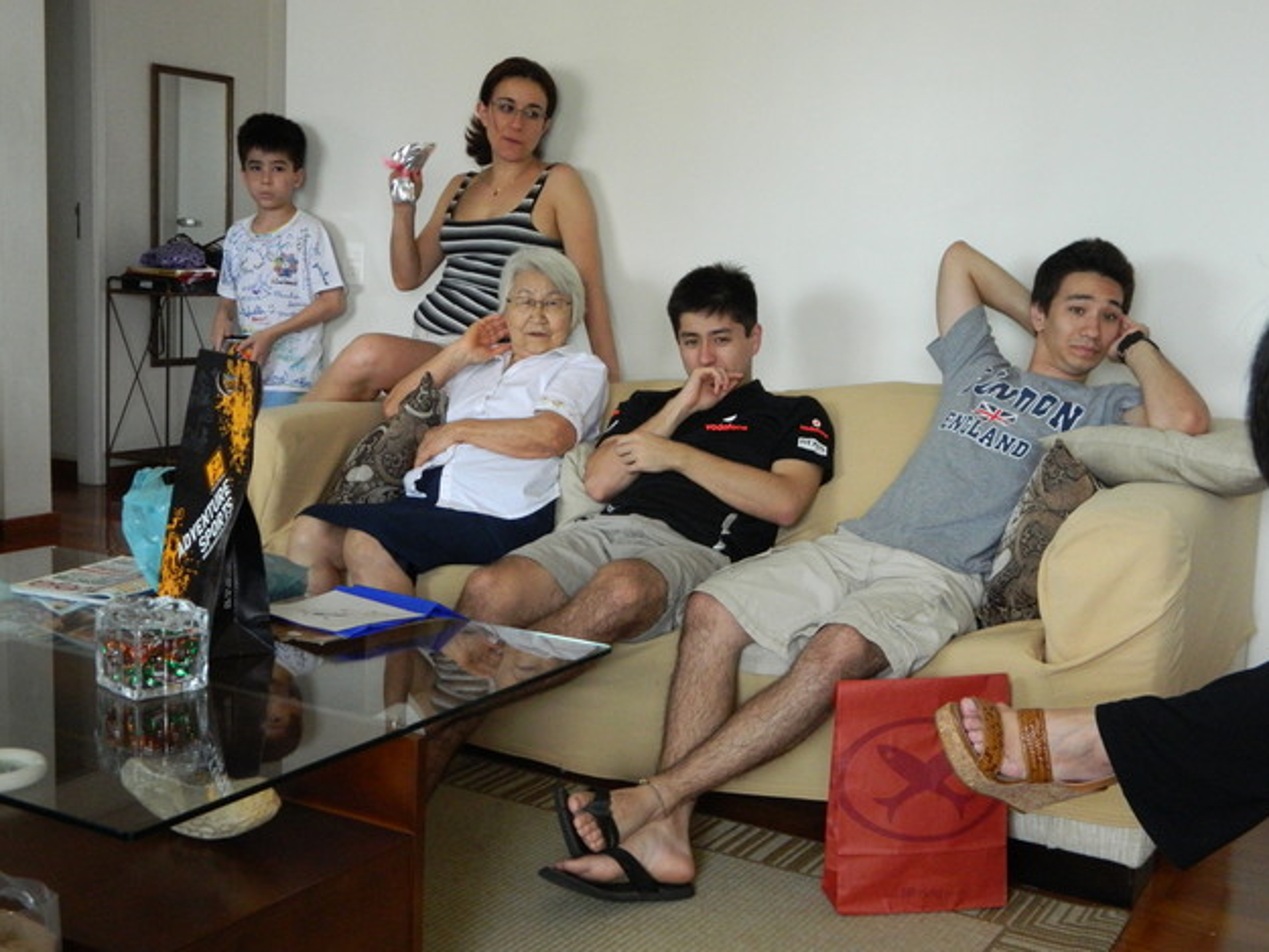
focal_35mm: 42
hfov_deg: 44.8
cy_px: 481
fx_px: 1540
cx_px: 646
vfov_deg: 34.4
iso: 400
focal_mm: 7.3
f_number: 3.5
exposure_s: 1/100
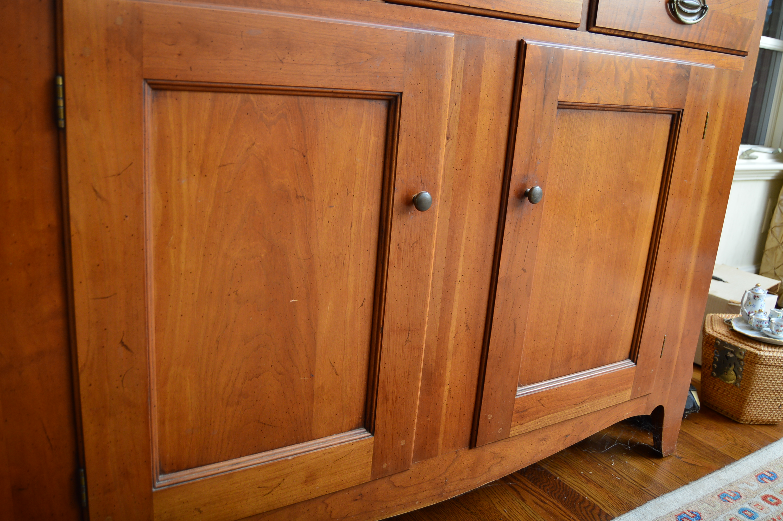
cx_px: 392
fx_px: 652
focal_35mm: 30
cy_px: 260
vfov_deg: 43.5
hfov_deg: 62.0
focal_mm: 20
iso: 200
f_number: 3.5
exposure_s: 1/200
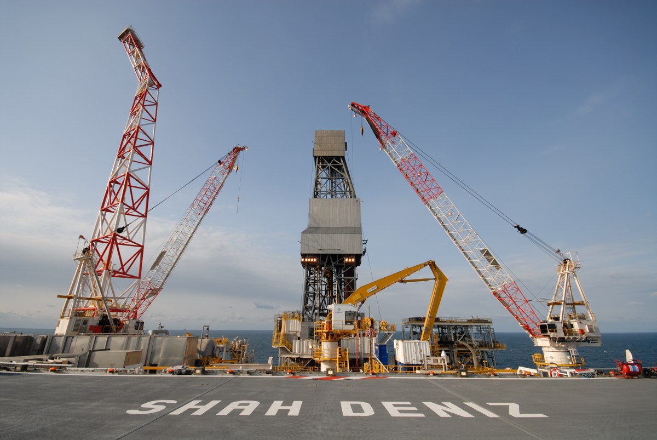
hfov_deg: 100.3
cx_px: 328
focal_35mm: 15
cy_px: 220
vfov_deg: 77.5
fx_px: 274
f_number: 8
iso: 100
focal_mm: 10
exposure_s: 1/250
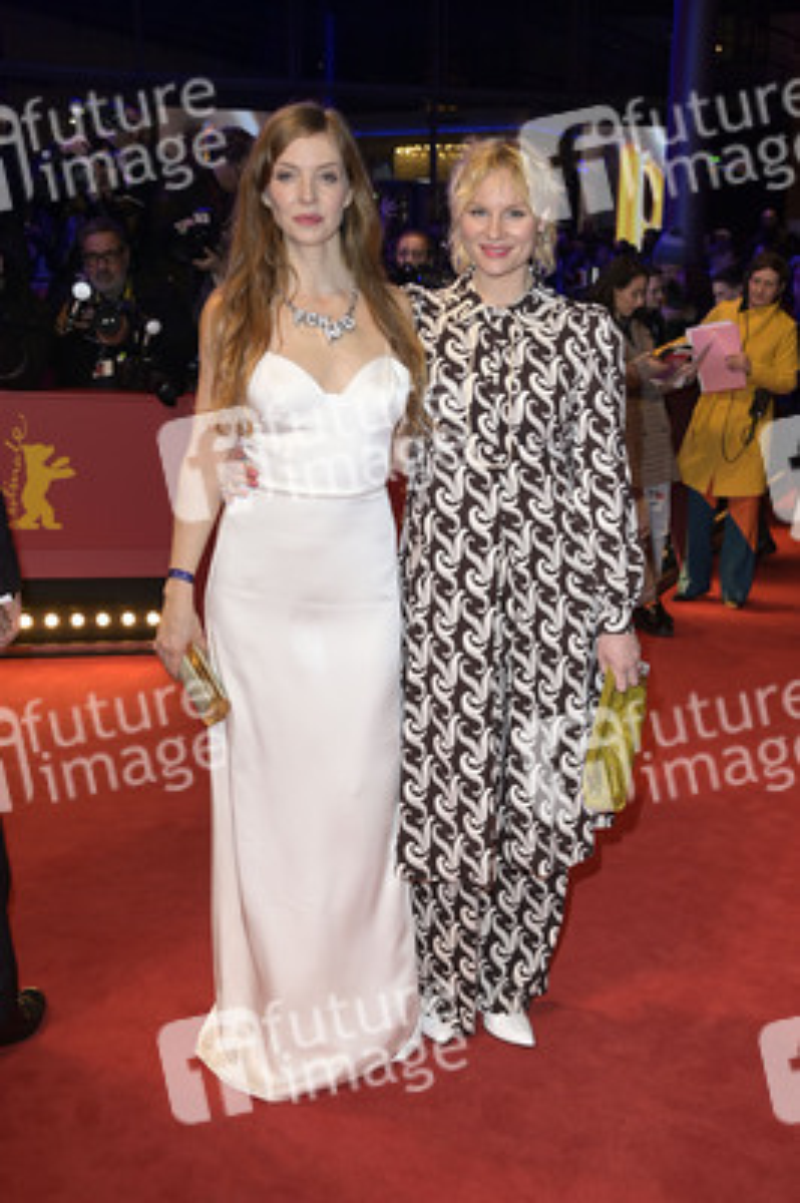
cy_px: 602
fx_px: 1469
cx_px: 400
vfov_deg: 44.5
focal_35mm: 44
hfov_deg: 30.5
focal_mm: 44
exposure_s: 1/250
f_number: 5
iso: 800
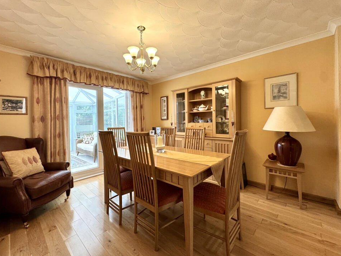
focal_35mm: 15
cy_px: 123
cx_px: 161
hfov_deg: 98.1
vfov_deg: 81.7
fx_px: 148
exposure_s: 1/50
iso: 200
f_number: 2.2
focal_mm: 2.22
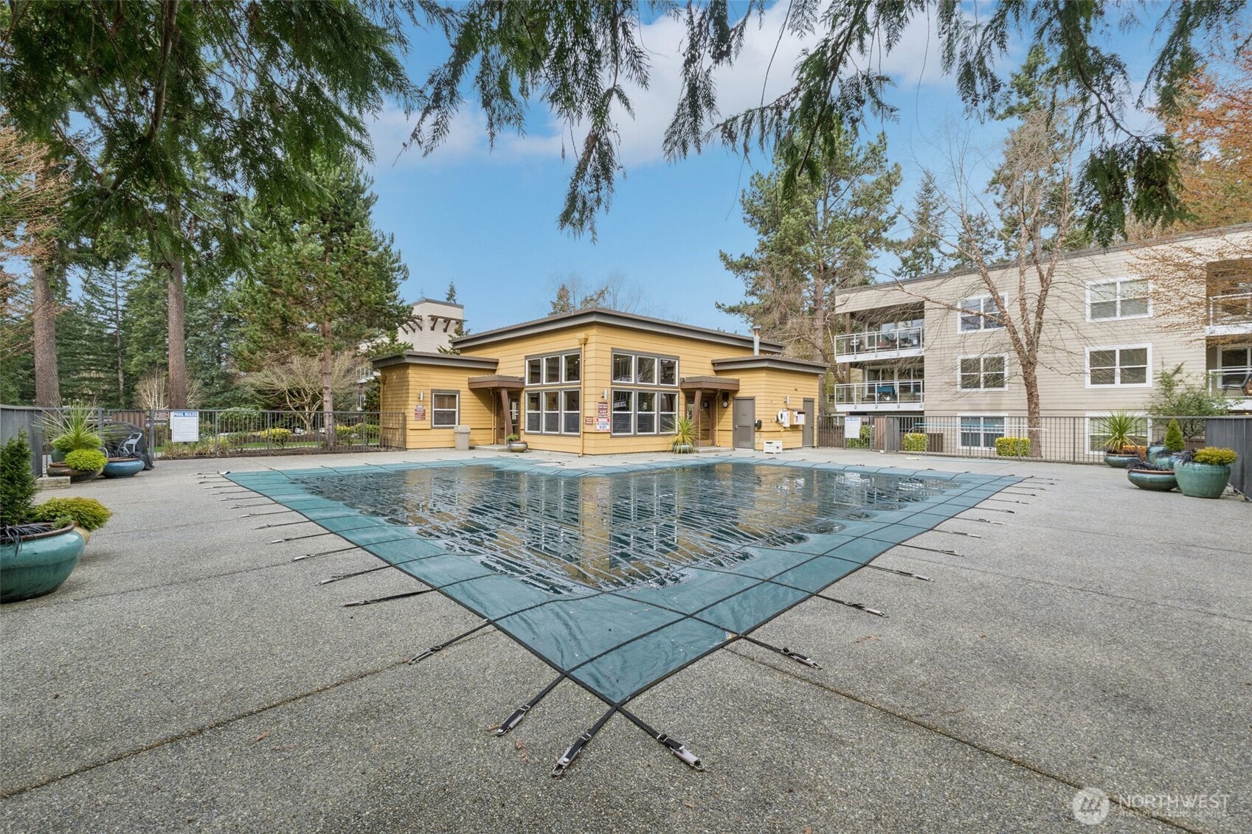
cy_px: 417
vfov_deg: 77.3
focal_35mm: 15
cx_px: 626
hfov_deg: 100.4
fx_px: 522
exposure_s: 1/125
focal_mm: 10
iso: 250
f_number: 9
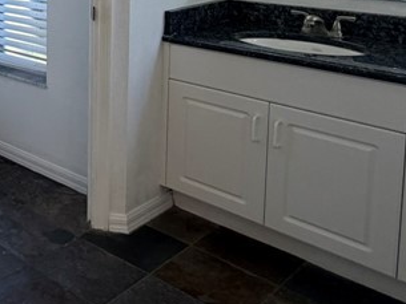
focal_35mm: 47
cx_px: -116
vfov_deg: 28.2
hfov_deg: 31.6
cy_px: -29
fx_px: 551
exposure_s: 1/121
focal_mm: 2.22
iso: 125
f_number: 2.2
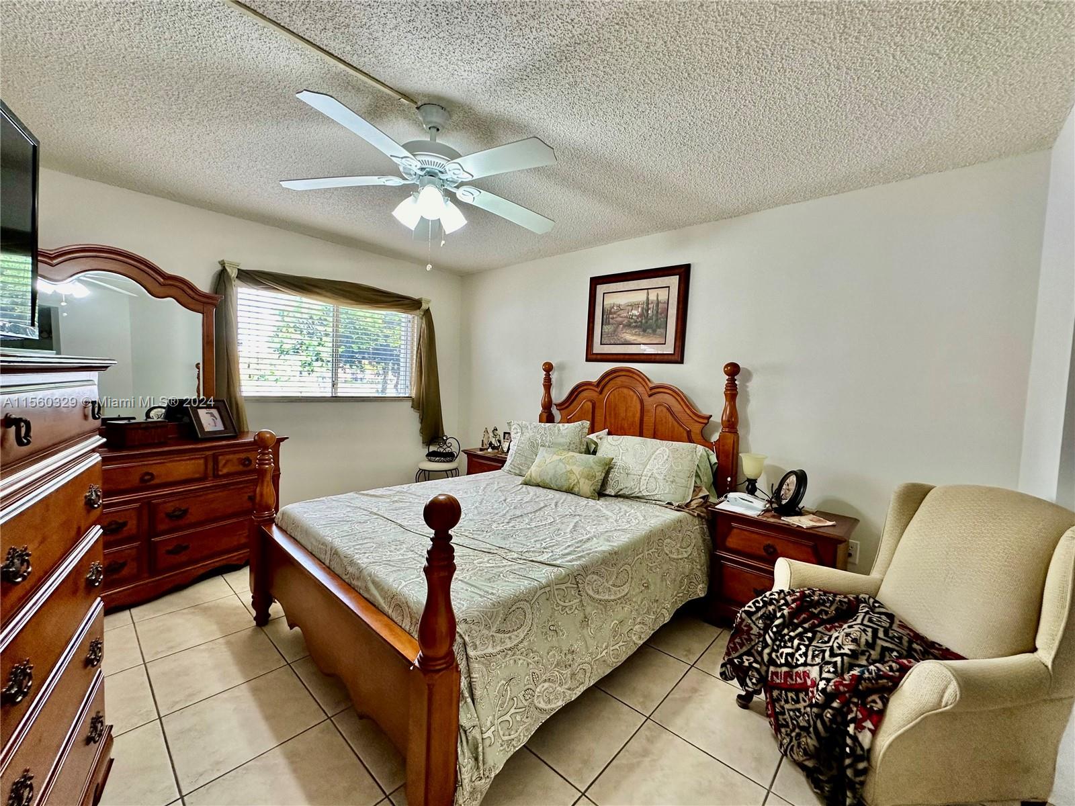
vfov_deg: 85.7
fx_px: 435
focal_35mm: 14
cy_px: 403
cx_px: 538
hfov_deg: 102.1
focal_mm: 2.22
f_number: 2.2
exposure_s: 1/120
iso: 160
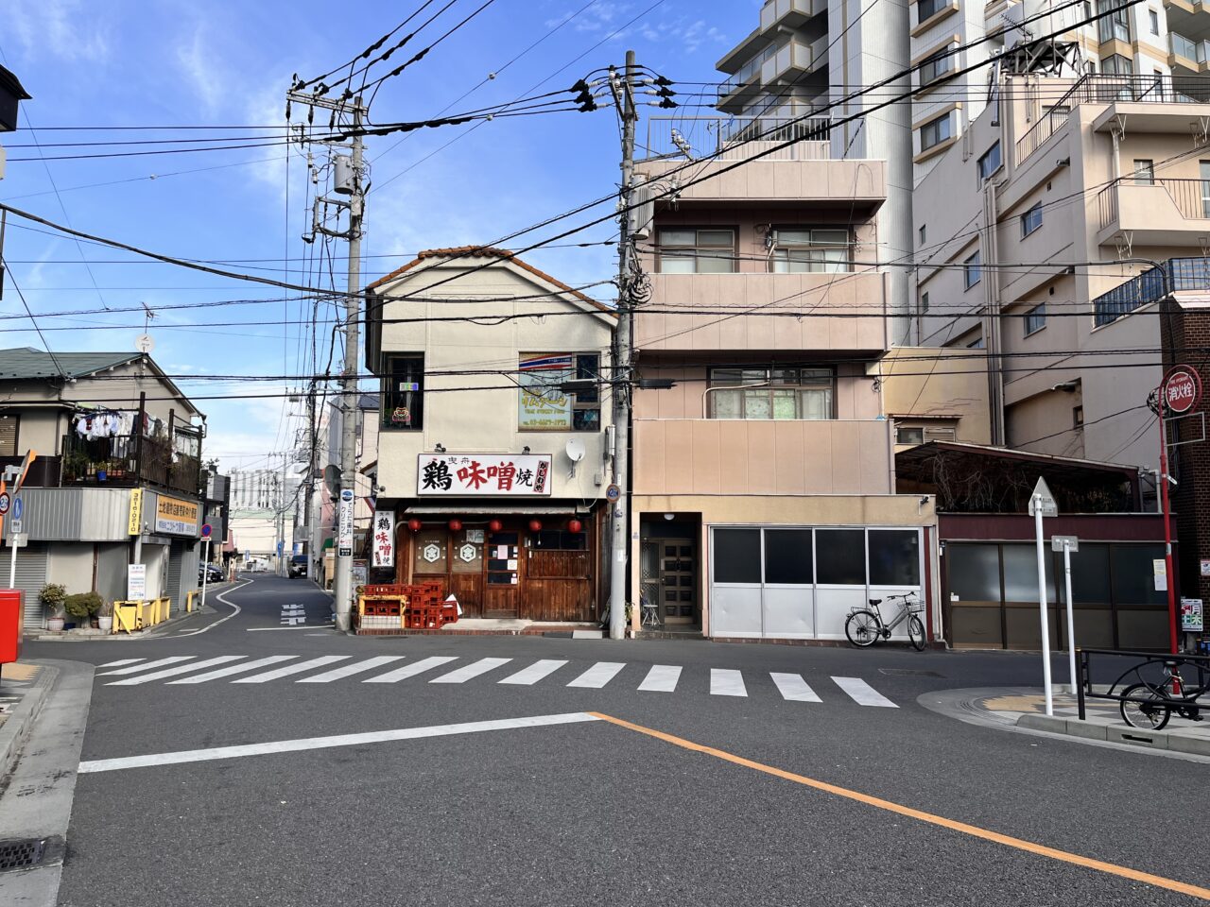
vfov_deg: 53.1
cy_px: 454
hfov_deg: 67.3
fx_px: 909
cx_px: 605
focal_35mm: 26
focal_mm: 5.1
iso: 50
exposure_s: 1/1721
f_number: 1.6
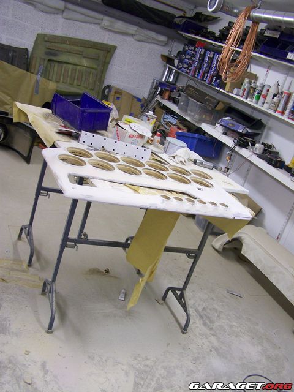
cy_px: 196
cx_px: 147
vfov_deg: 49.0
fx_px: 430
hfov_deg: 37.7
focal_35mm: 38
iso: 160
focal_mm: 6.3
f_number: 2.8
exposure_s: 1/20
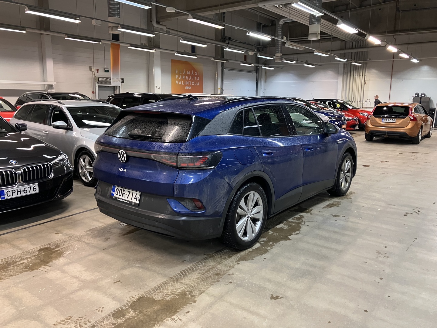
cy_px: 164
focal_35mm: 28
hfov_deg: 63.4
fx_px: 353
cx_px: 218
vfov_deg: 49.7
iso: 320
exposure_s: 1/50
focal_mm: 3.99
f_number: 1.8
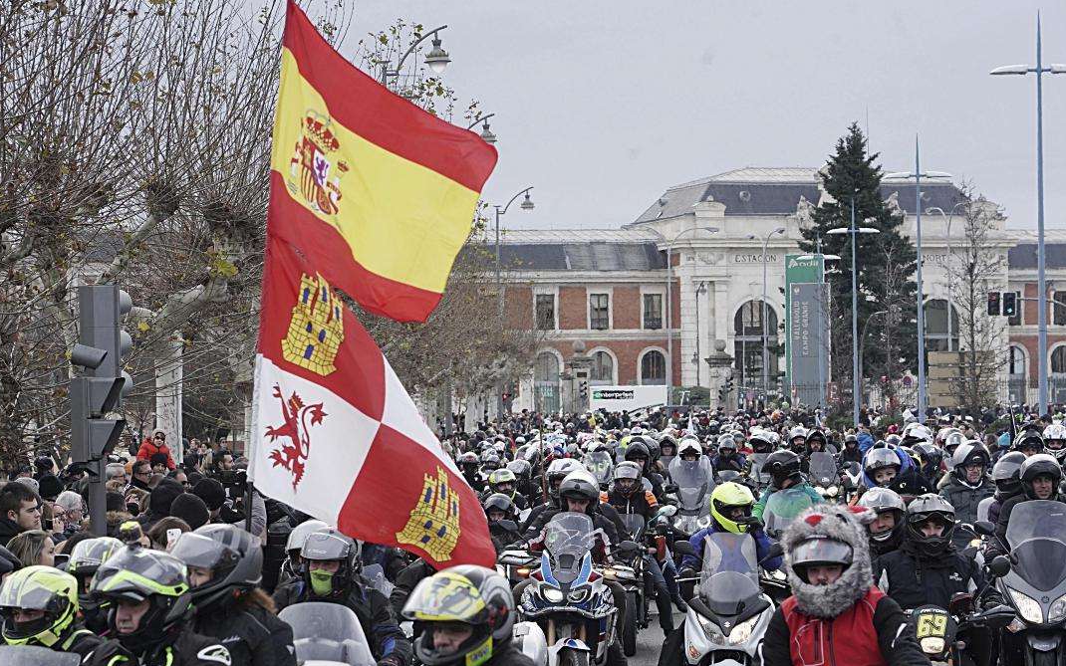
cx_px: 530
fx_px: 3138
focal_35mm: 108
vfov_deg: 12.1
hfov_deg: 19.3
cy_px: 341
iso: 1600
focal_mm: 105
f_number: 8
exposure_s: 1/1600
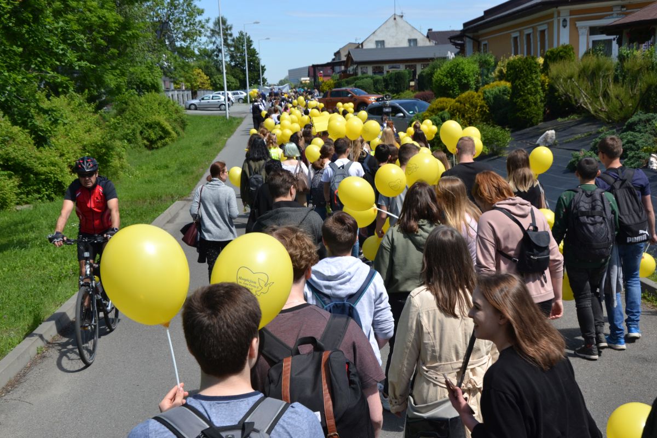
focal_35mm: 42
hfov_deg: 46.4
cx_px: 328
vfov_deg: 31.9
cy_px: 219
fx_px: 766
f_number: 7.1
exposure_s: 1/200
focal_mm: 28
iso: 100
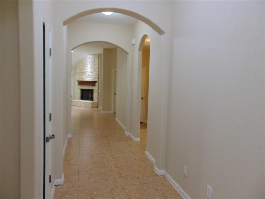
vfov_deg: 54.9
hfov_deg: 69.4
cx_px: 132
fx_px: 191
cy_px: 100
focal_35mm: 25
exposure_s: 1/30
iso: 250
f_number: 3
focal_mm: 4.5
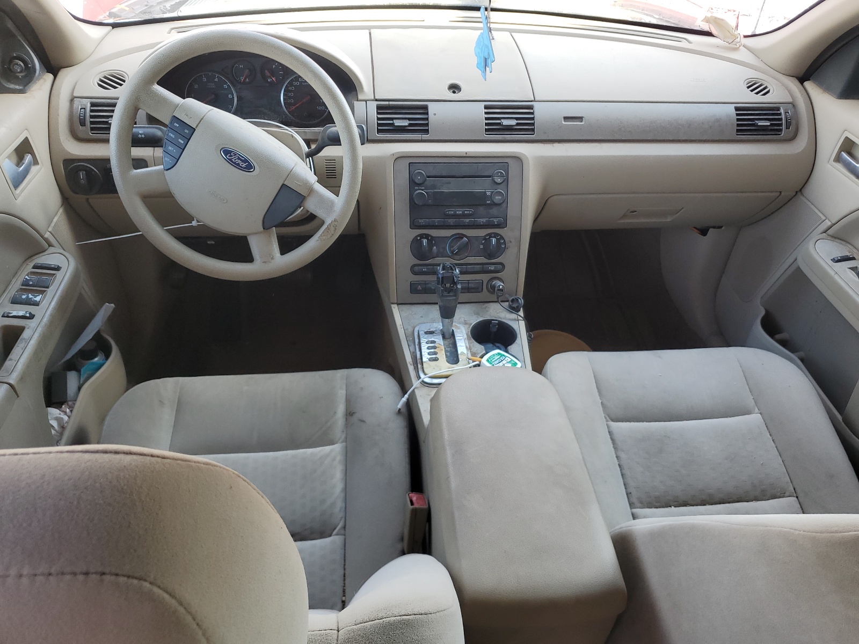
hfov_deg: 67.3
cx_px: 430
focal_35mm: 26
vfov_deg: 53.1
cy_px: 322
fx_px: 645
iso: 55
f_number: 1.5
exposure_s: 1/120
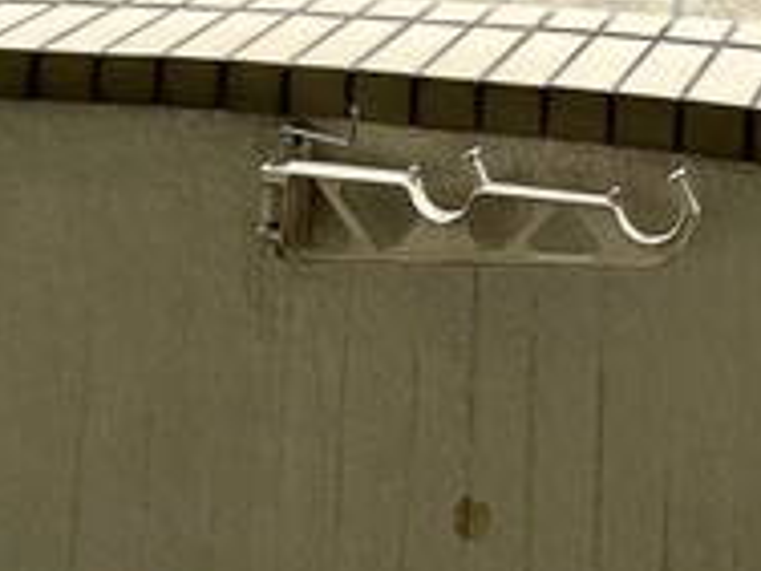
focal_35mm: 52
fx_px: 1143
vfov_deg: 20.4
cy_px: -443
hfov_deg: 32.1
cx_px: 854
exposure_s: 1/445
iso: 40
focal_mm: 2.22
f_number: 2.2
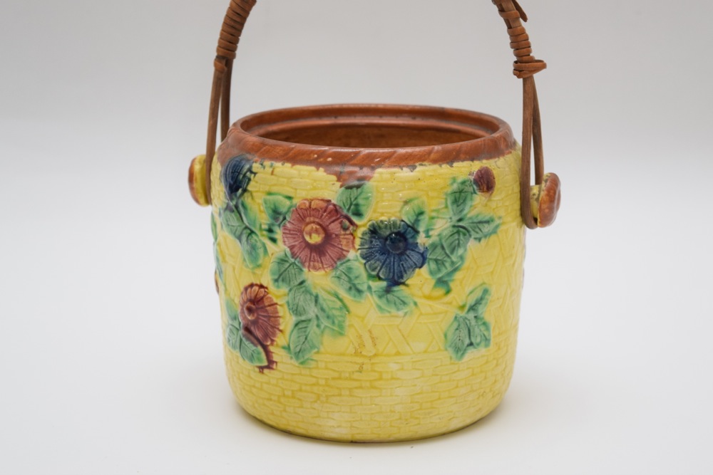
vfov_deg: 16.6
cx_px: 356
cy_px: 238
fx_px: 1634
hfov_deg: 24.6
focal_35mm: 82
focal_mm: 55
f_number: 5.6
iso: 1100
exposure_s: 1/60
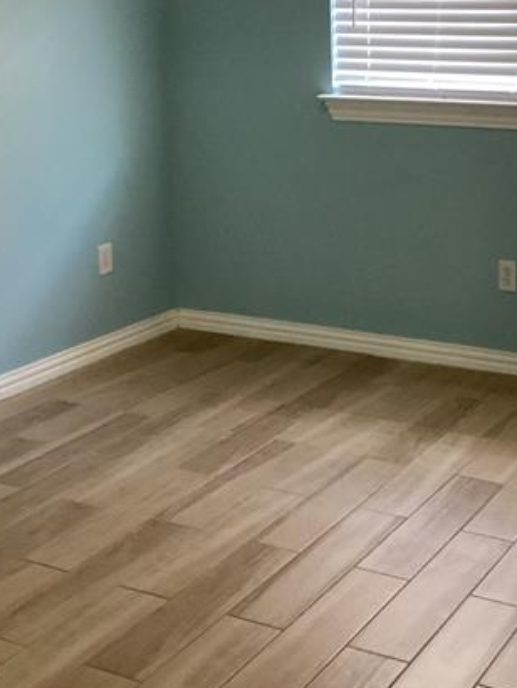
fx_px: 1154
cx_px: 408
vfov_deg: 32.8
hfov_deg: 24.9
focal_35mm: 58
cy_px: 198
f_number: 2.4
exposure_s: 1/33
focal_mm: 3.3
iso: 320
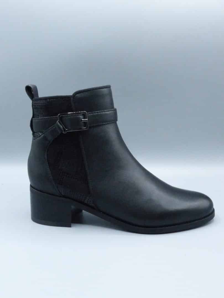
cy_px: 149
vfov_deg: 51.4
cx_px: 112
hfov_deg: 39.7
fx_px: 311
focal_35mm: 36
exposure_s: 1/1000
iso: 1600
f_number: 4
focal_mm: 6.4
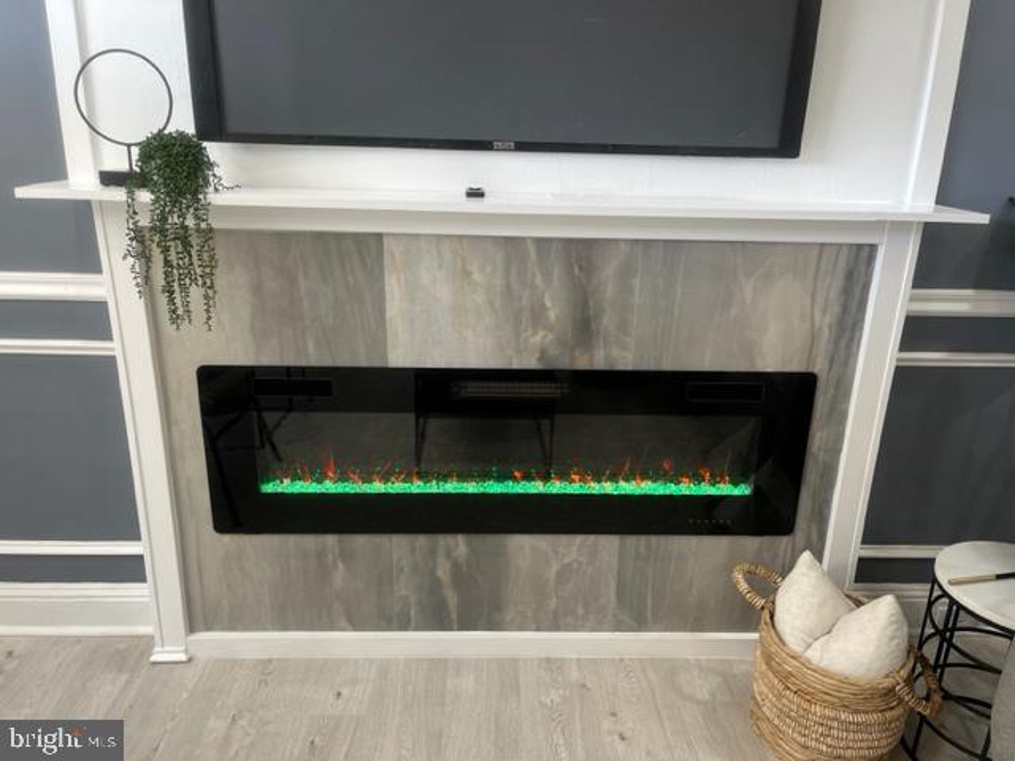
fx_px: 762
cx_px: 508
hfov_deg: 67.3
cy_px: 380
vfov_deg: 53.1
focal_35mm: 26
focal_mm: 5.1
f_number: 1.6
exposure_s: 1/120
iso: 125
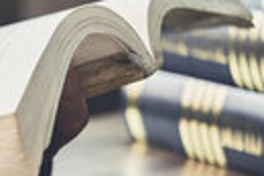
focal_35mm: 260
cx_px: -250
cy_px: 110
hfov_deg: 7.6
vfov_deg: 5.3
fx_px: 1909
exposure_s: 1/80
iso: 640
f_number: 2
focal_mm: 35
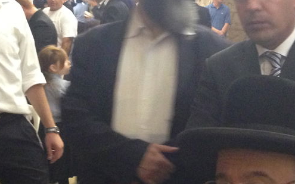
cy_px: 169
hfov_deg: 20.6
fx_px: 796
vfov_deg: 13.1
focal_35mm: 99
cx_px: 266
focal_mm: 4.13
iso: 400
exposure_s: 1/20
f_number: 2.4
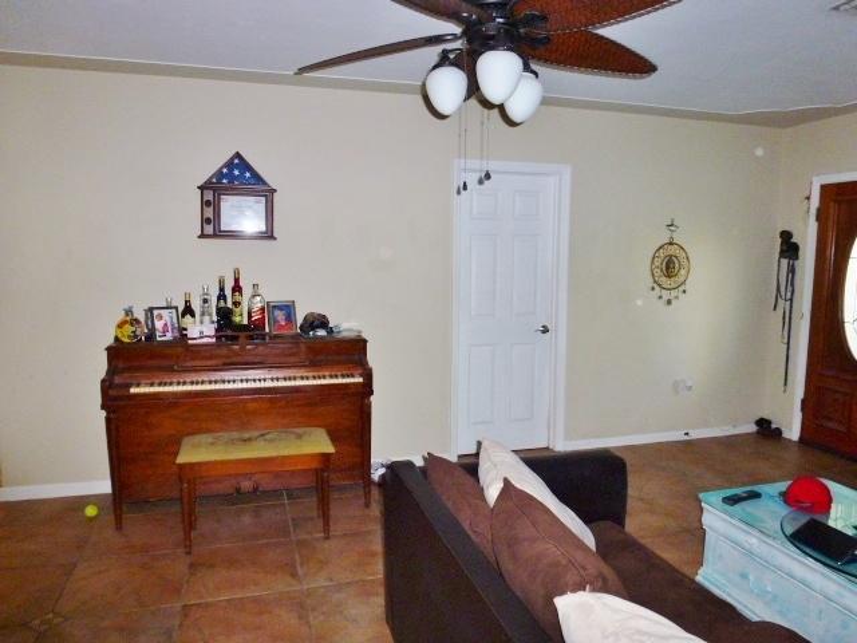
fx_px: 619
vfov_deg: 54.9
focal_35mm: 25
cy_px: 322
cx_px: 428
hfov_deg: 69.4
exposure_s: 1/60
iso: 200
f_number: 3.3
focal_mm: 4.3
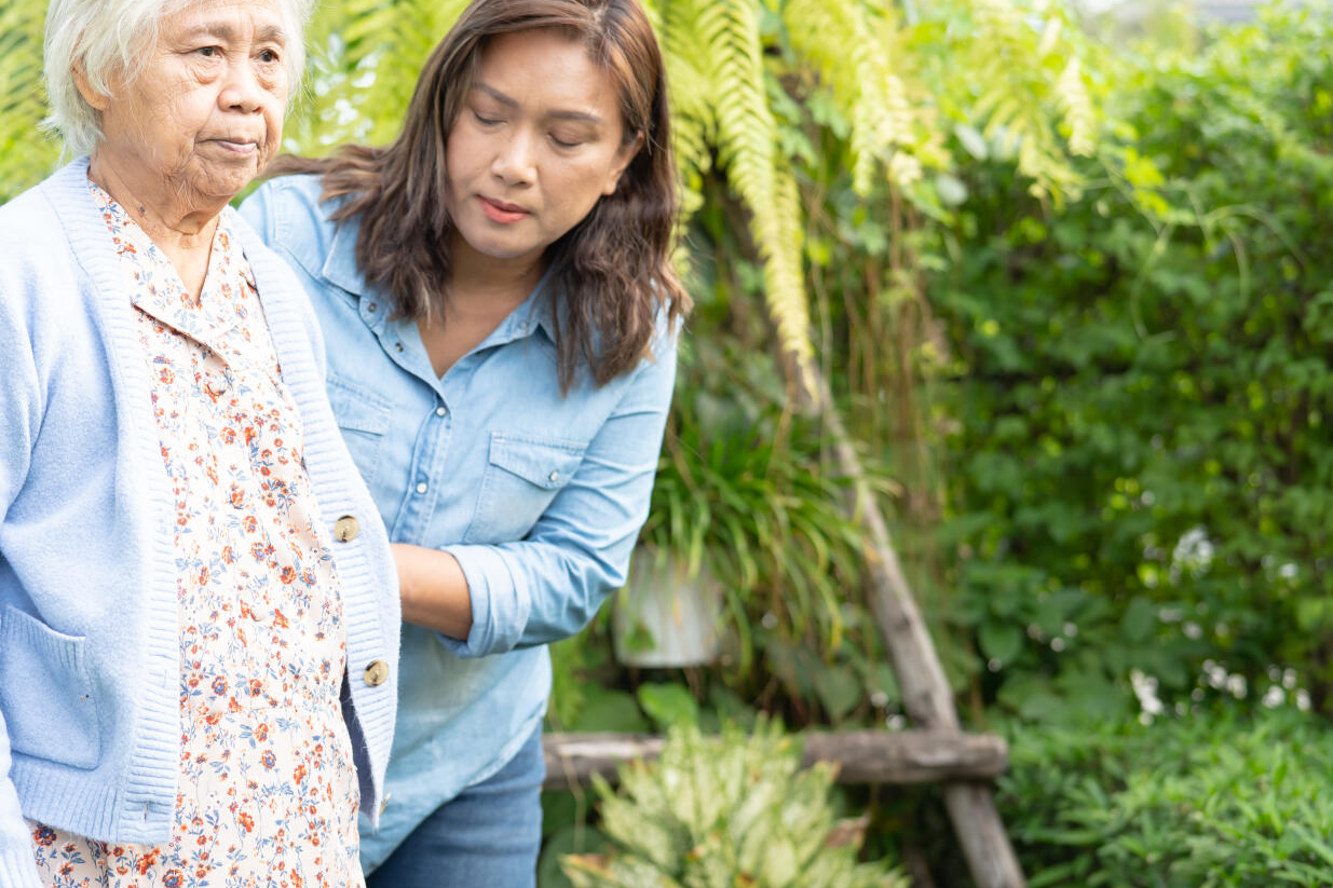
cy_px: 516
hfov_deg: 24.8
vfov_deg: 16.8
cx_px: 354
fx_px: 2999
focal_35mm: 81
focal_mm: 50
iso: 100
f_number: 2.2
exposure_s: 1/320
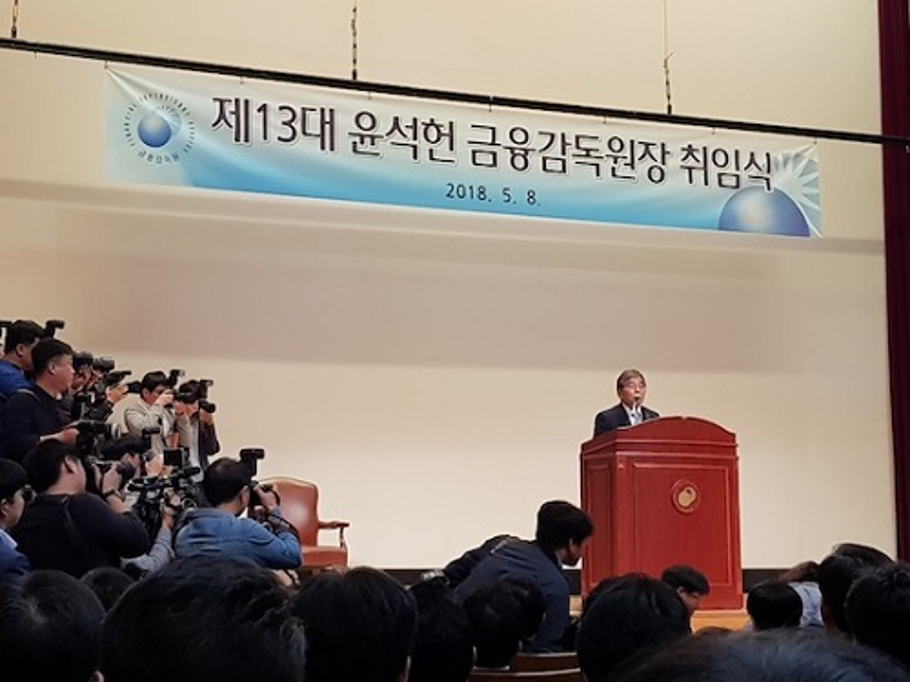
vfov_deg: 53.1
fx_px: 683
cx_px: 455
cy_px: 341
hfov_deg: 67.3
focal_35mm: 26
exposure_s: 1/120
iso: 160
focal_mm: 4.2
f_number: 1.7
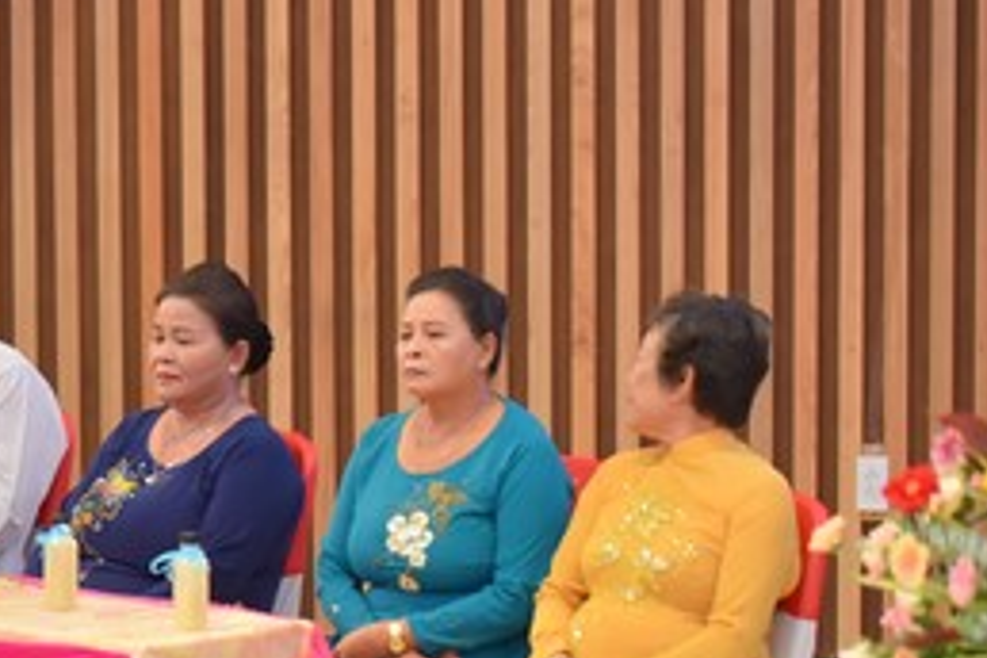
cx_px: -187
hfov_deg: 7.9
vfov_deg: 5.3
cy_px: 507
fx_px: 7046
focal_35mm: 257
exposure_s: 1/200
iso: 1000
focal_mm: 102
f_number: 3.2
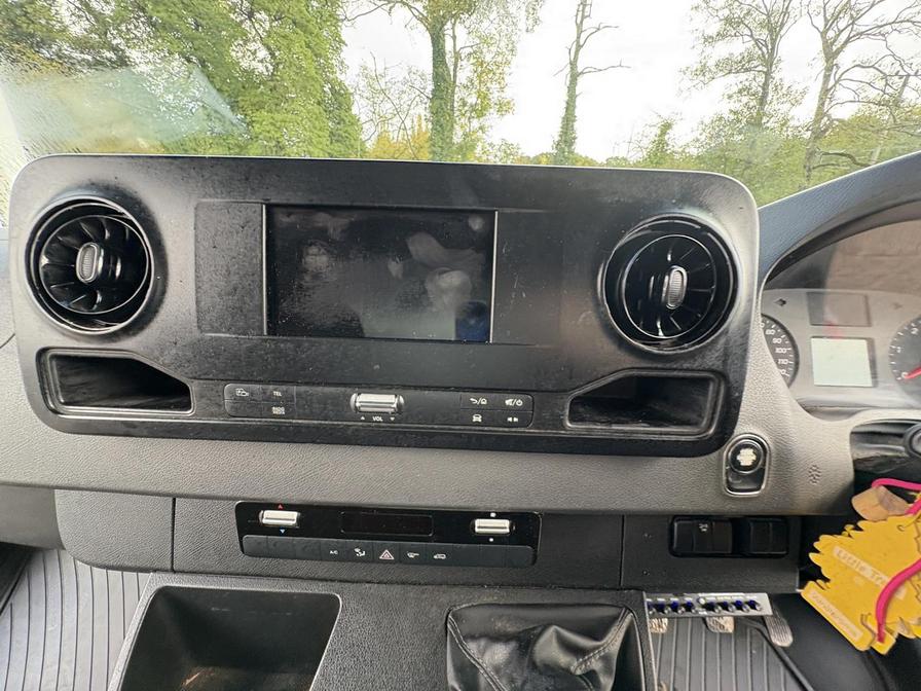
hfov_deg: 102.1
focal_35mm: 14
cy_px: 346
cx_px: 460
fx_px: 372
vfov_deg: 85.7
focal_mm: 2.22
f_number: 2.2
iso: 200
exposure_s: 1/72
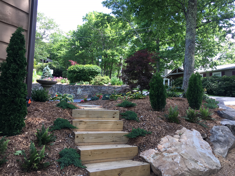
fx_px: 197
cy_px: 88
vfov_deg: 48.2
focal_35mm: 29
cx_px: 118
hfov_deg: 61.7
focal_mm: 4.15
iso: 25
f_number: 2.2
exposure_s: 1/125
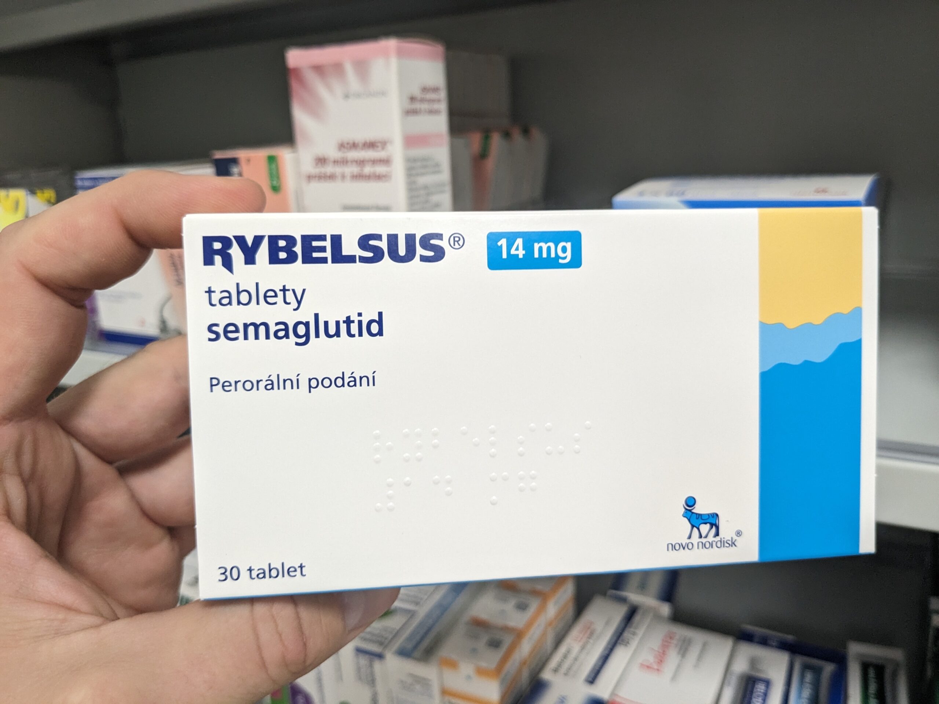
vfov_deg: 51.4
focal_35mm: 27
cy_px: 352
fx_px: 732
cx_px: 470
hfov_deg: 65.3
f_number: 1.7
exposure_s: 1/100
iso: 178
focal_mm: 4.4
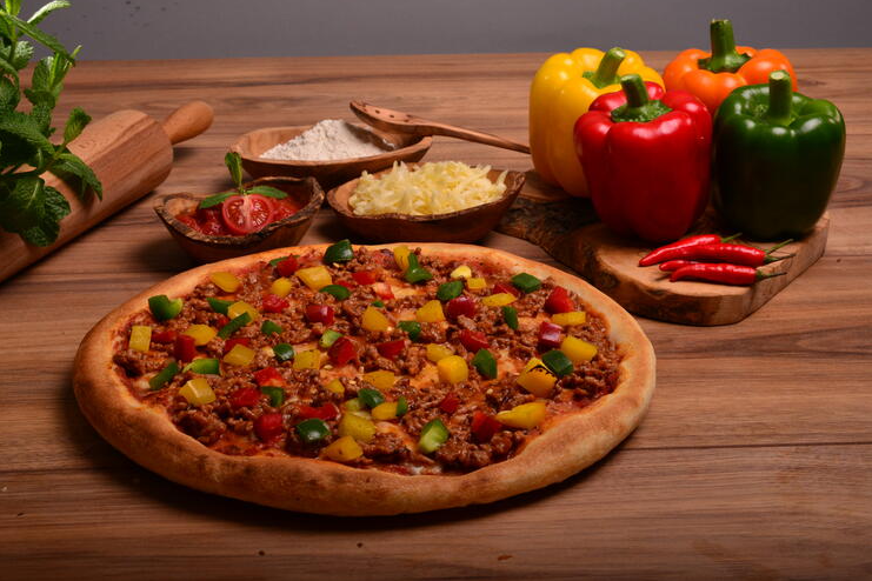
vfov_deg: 25.1
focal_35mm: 54
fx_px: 1308
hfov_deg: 36.9
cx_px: 413
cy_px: 269
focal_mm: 50
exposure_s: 1/250
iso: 1000
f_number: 16
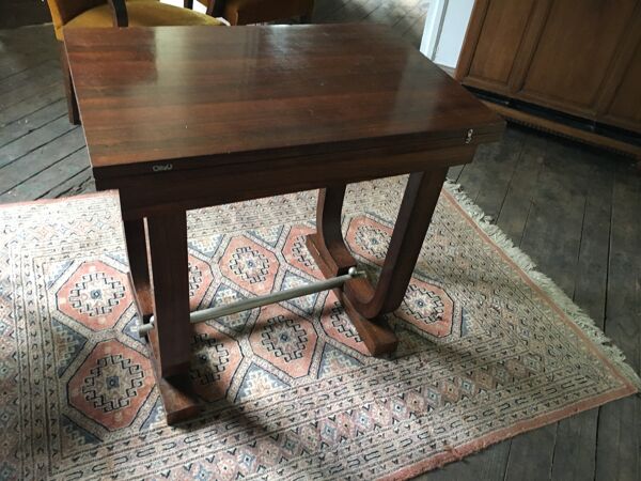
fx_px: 537
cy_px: 240
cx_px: 320
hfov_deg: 61.7
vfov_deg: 48.2
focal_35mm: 29
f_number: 2.2
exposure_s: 1/33
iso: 250
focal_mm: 4.15
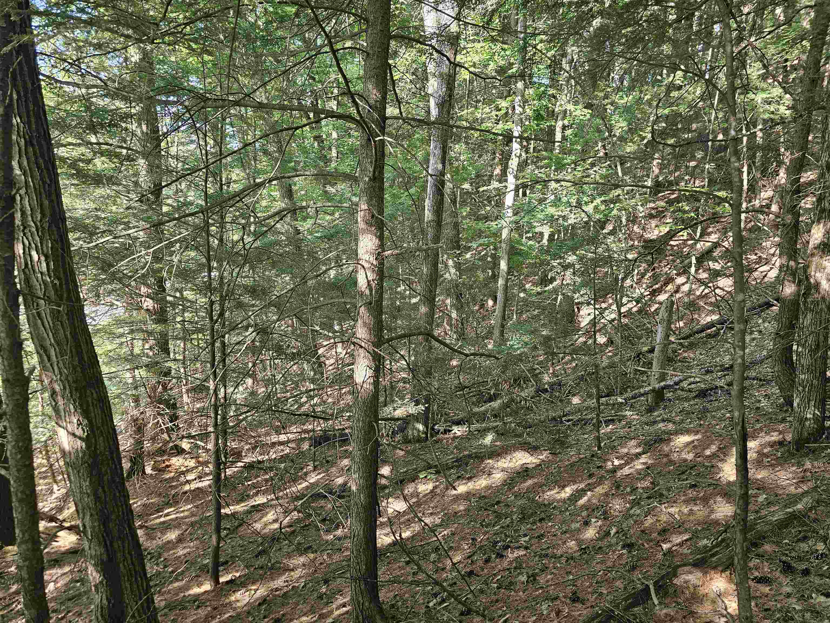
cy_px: 312
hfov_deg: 73.9
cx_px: 415
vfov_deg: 58.9
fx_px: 551
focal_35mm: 23
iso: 200
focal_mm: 6.3
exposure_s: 1/120
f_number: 1.7
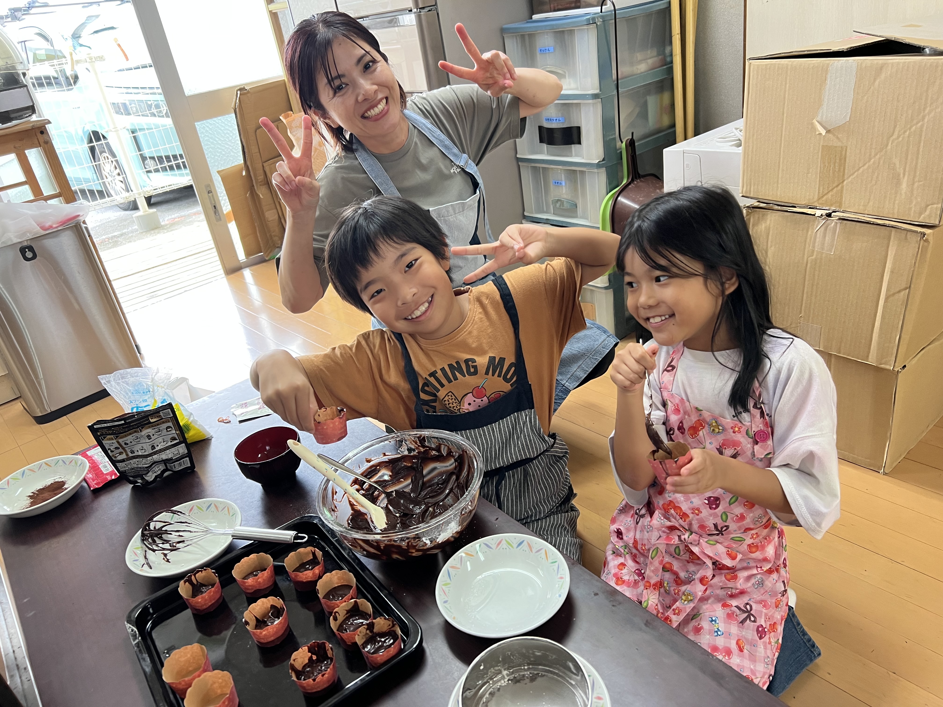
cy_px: 354
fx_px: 708
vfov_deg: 53.1
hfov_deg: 67.3
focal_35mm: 26
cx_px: 472
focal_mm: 5.7
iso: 100
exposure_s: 1/60
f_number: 1.5
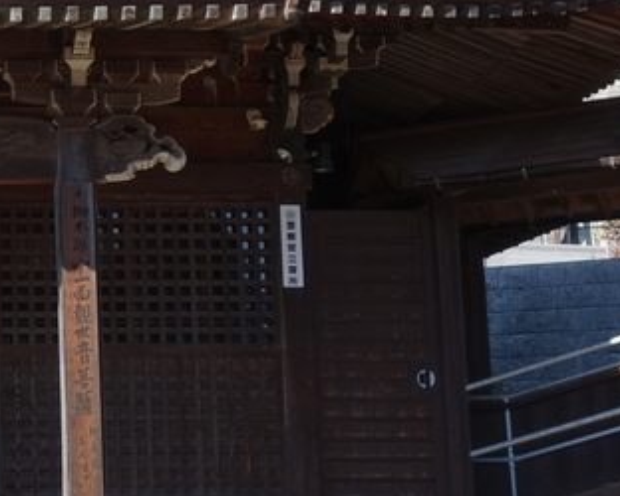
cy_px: 186
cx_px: -165
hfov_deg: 17.9
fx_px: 1854
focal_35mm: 101
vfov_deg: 15.2
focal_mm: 10.4
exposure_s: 1/250
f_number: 5.6
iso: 125
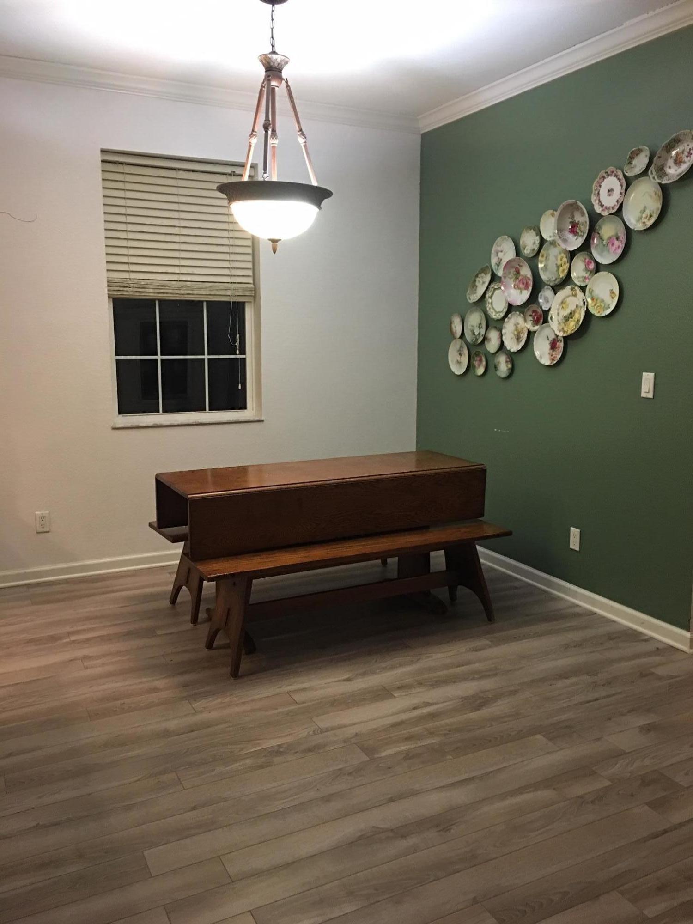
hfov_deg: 48.2
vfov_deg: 61.7
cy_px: 462
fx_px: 774
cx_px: 346
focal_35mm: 29
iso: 100
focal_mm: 4.15
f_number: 2.2
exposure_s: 1/10
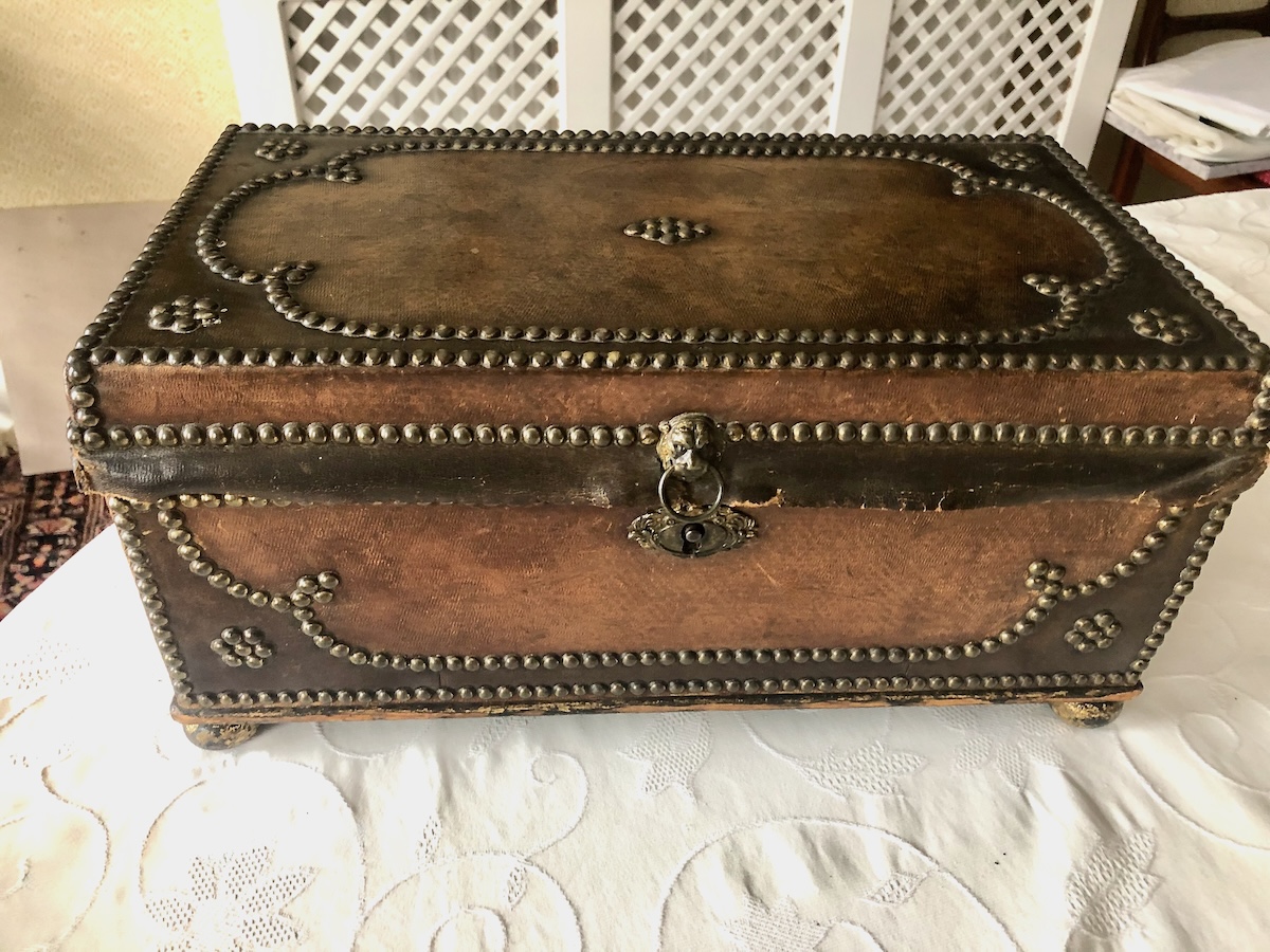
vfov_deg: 49.7
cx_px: 635
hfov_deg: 63.4
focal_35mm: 28
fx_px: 1027
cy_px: 476
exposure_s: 1/15
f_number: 1.8
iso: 100
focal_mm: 4
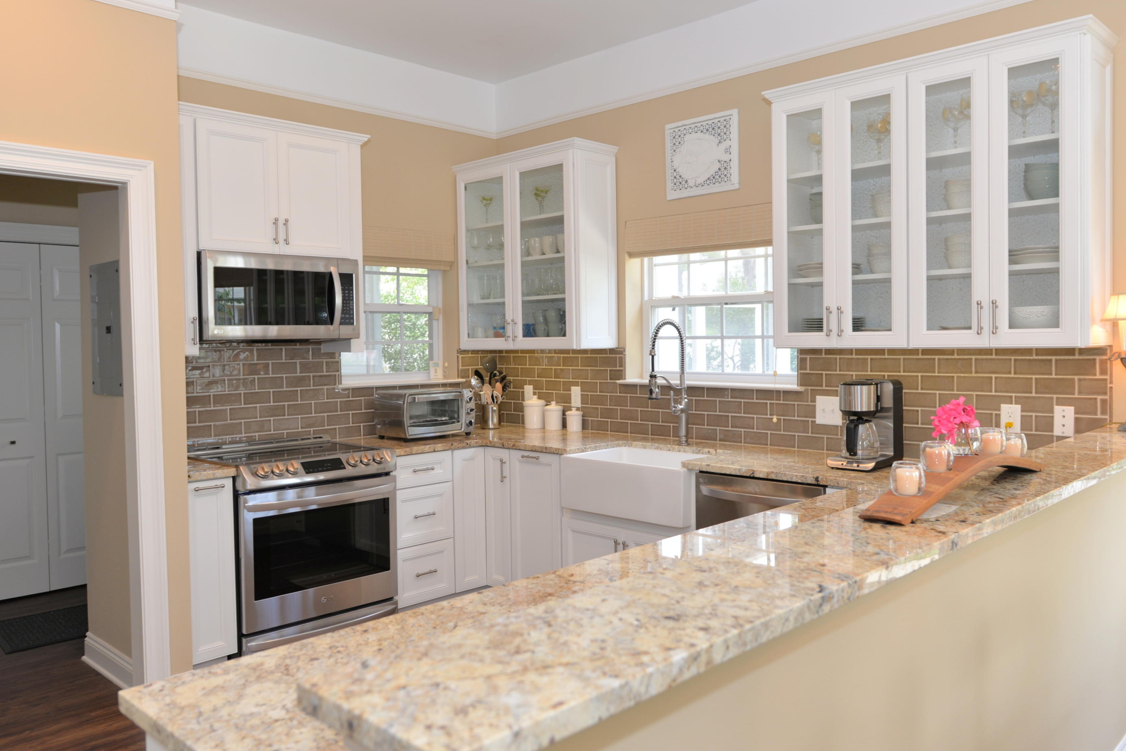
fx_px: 813
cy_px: 380
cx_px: 603
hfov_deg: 69.3
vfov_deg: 49.6
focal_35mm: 26
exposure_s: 1/60
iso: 280
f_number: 4
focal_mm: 24
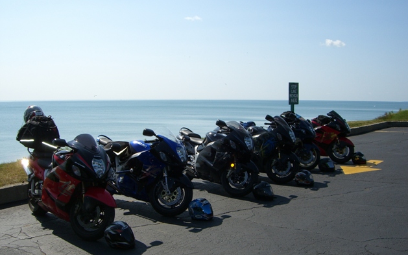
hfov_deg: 48.2
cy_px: 134
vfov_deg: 31.2
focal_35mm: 41
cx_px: 207
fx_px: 456
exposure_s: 1/1000
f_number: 4.3
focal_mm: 6.2
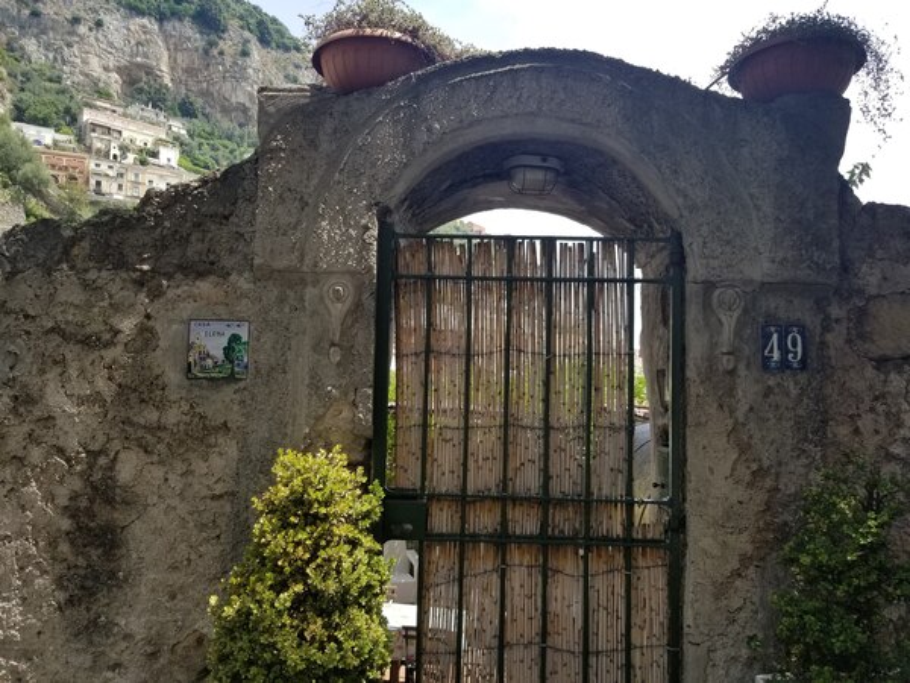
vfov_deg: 53.1
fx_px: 683
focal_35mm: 26
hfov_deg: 67.3
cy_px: 342
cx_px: 455
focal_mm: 4.3
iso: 50
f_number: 1.7
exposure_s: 1/1164
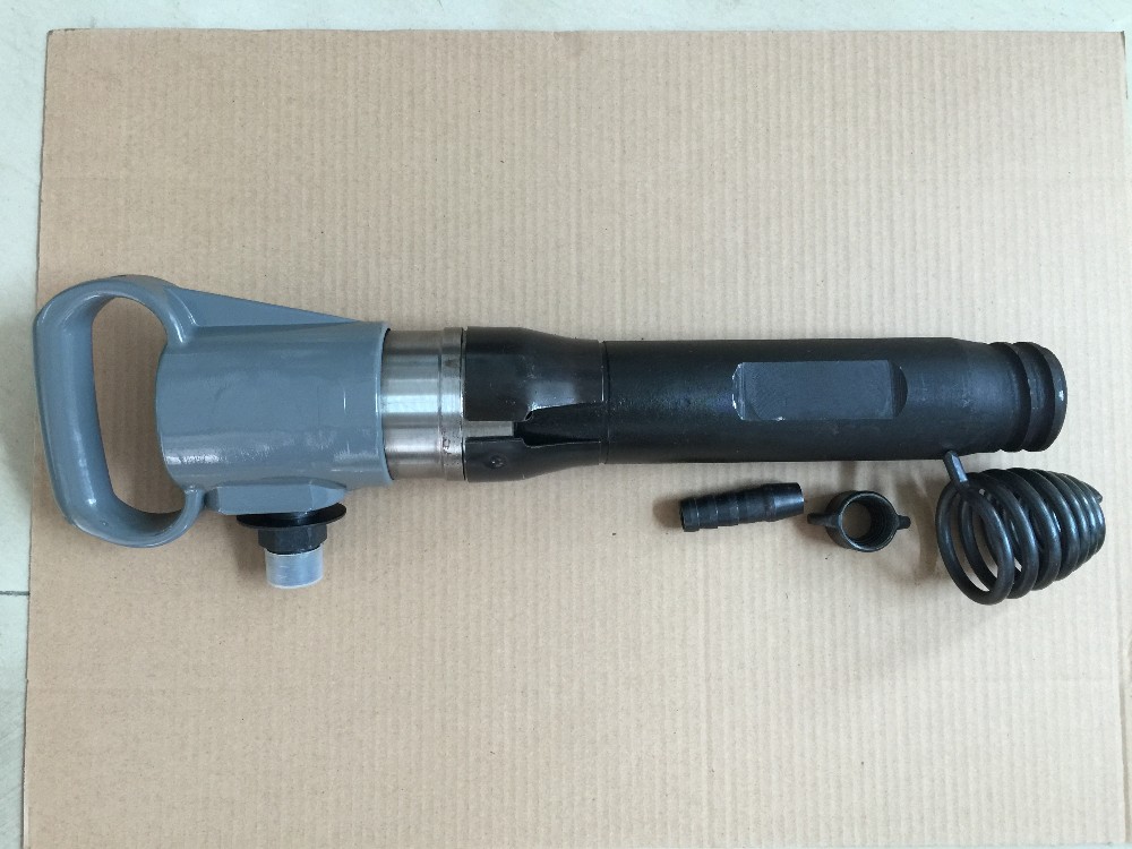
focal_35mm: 29
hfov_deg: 61.7
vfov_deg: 48.2
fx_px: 948
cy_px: 424
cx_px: 566
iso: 80
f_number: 2.2
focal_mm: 4.15
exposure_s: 1/17
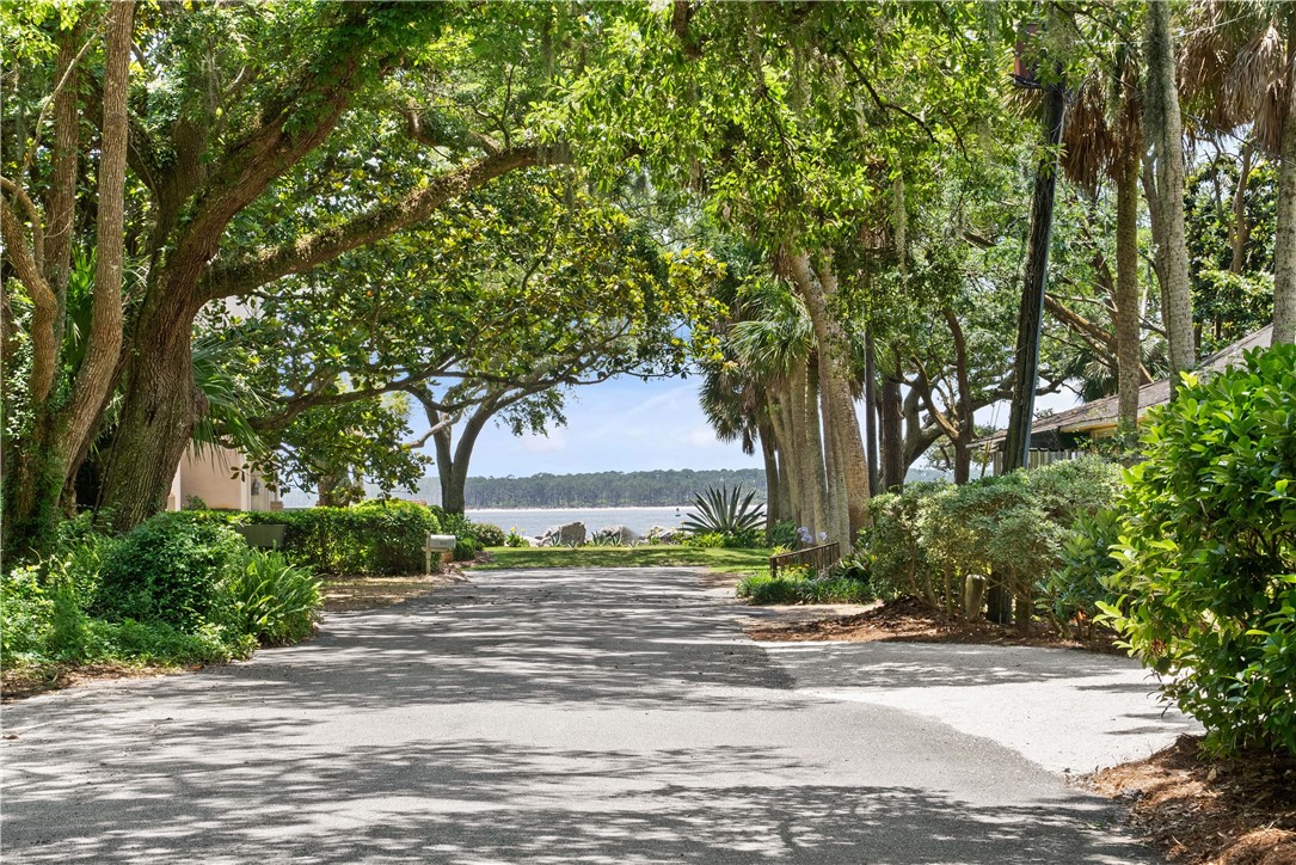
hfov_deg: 27.0
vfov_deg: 18.2
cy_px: 432
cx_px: 648
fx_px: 2701
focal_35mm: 75
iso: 400
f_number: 18
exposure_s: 1/80
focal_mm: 75
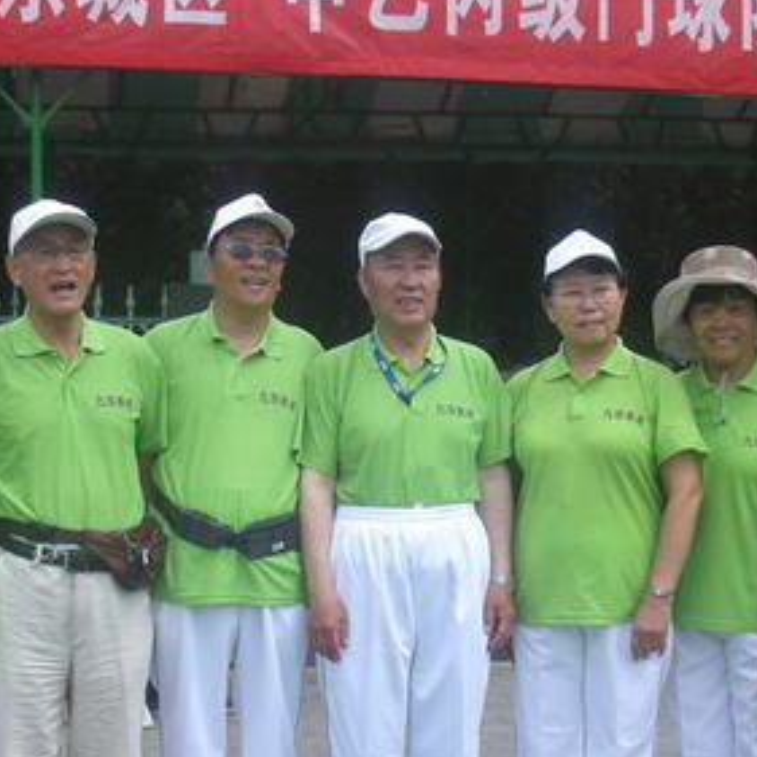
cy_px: 469
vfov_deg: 26.0
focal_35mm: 66
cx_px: 283
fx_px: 1633
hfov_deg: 26.0
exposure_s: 1/125
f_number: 7.9
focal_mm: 5.8
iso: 54
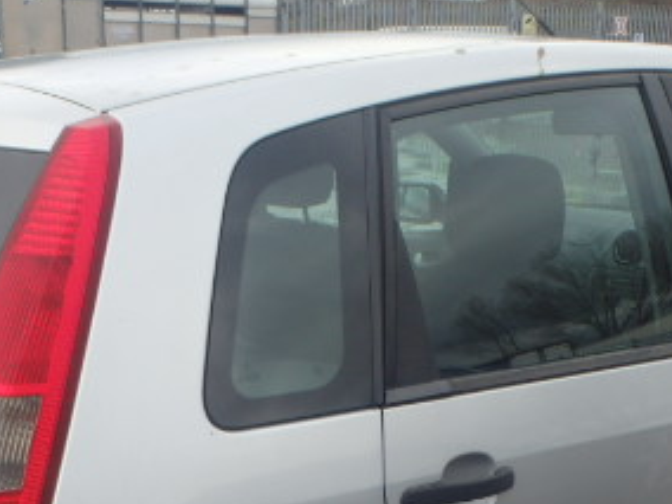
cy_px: 554
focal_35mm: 63
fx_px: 1223
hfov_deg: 30.7
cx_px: 327
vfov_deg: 22.0
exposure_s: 1/160
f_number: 3.9
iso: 125
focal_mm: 5
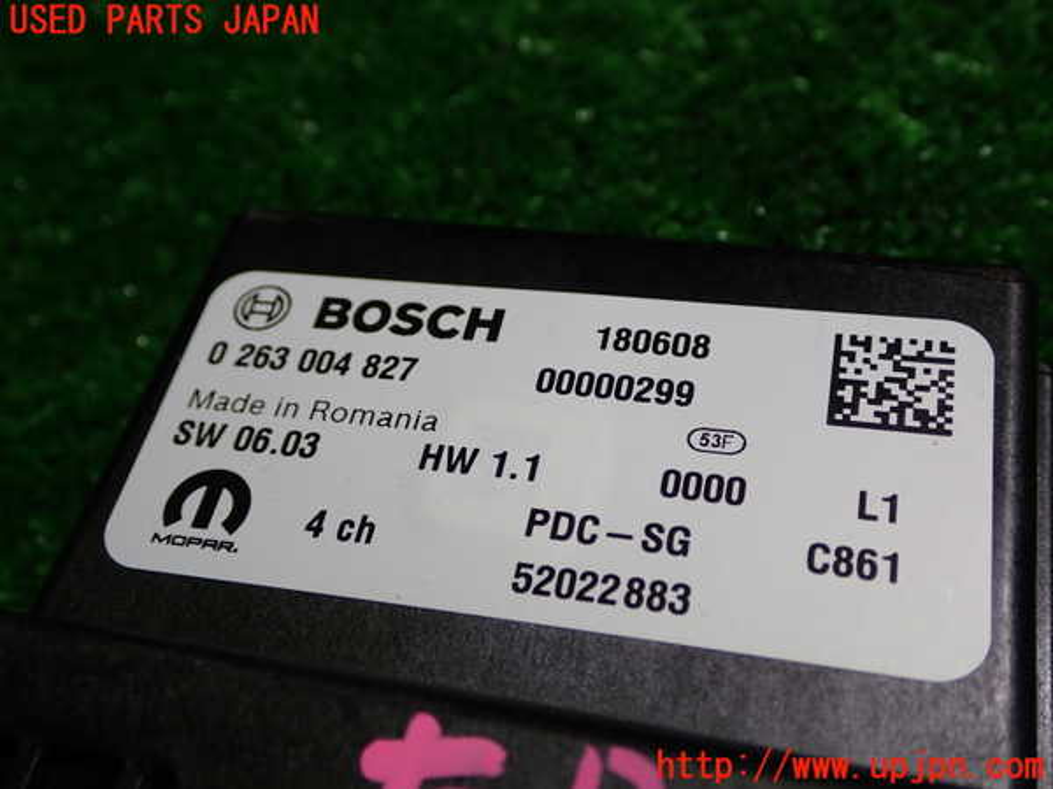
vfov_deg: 35.1
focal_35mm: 41
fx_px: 1247
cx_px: 526
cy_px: 394
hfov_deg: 45.8
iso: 160
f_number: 2.8
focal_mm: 7.31
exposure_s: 1/80
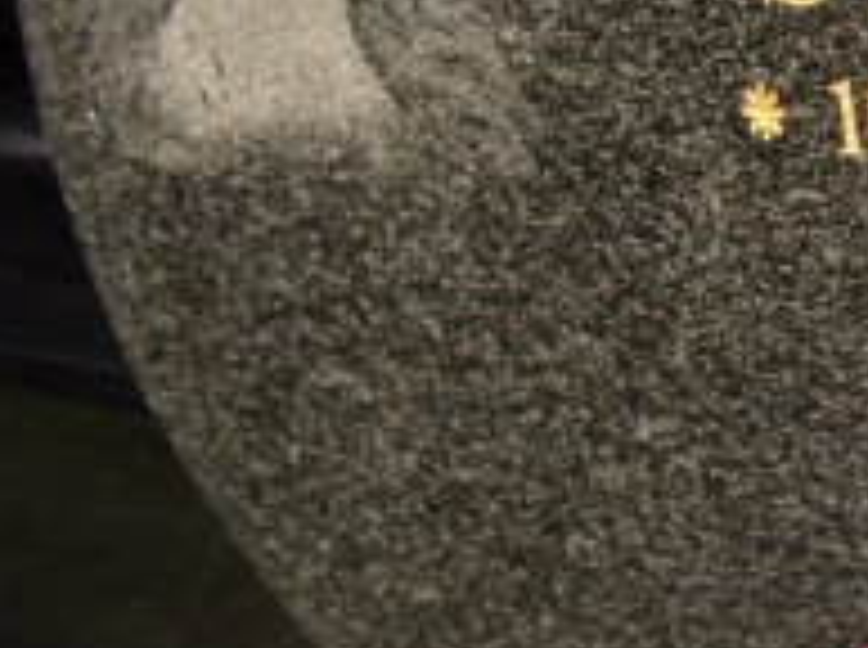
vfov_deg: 11.9
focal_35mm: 123
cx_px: 1318
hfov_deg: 14.9
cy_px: -4
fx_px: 3078
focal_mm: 6.2
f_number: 2.8
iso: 50
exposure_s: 1/770
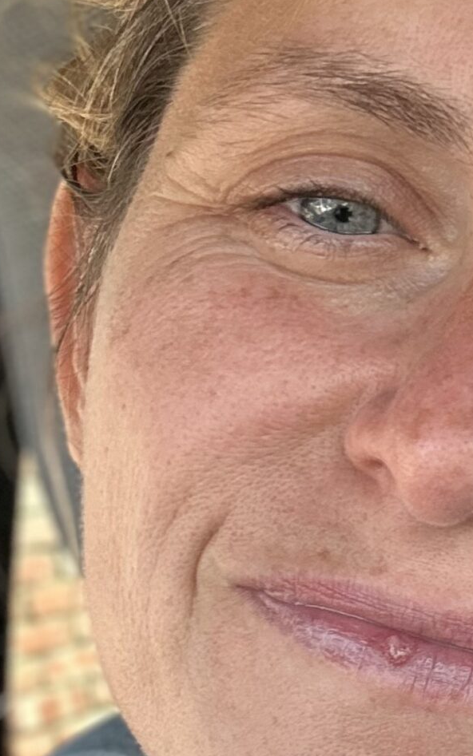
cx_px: 592
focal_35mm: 86
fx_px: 1774
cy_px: 579
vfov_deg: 23.8
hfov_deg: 14.6
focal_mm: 2.69
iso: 40
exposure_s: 1/102
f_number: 1.9
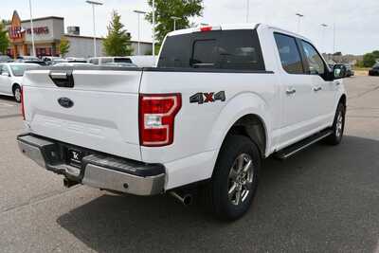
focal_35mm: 30
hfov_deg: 61.9
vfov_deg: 43.6
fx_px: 316
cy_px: 126
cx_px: 190
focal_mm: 20
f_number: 8
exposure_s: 1/250
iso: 100
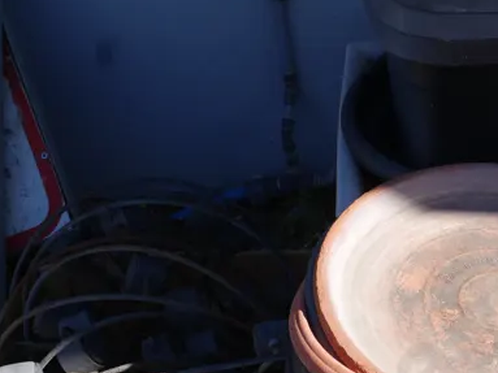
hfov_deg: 20.9
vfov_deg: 16.1
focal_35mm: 91
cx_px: 489
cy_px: 326
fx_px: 1309
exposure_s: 1/320
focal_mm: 17
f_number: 7.1
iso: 200
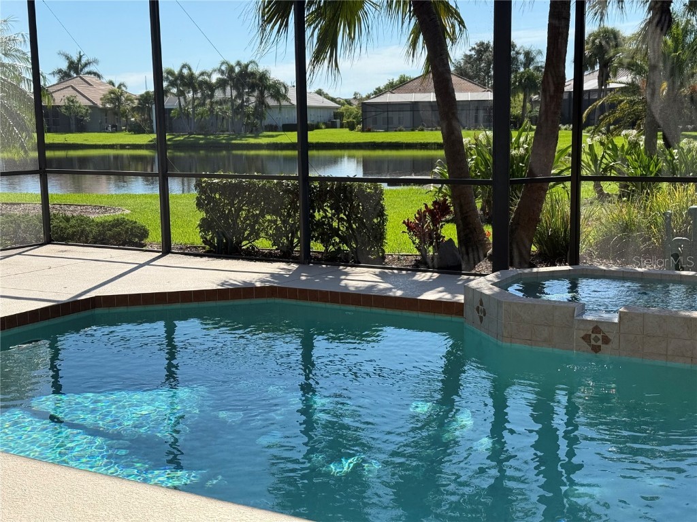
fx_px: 966
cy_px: 261
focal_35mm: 48
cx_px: 348
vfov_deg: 30.3
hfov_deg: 39.7
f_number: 1.78
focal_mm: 6.76
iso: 80
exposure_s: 1/2273
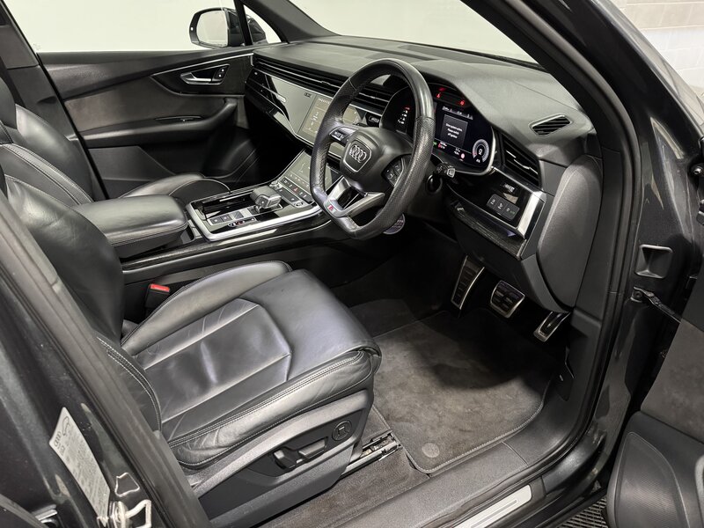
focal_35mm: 24
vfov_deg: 56.8
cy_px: 264
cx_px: 352
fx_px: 488
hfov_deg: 71.6
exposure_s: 1/33
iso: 800
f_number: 1.78
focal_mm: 6.76
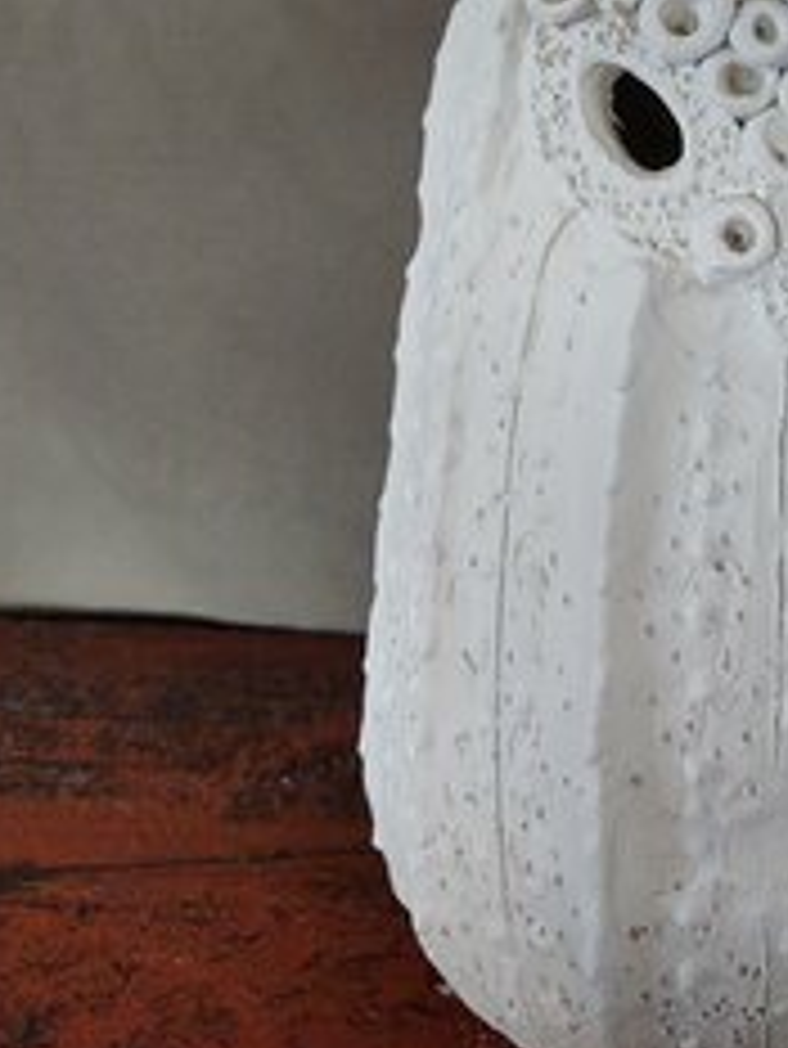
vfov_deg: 30.5
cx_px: 723
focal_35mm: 58
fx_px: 1759
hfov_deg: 24.5
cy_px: -36
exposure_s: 1/100
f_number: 1.7
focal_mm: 4.75
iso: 166
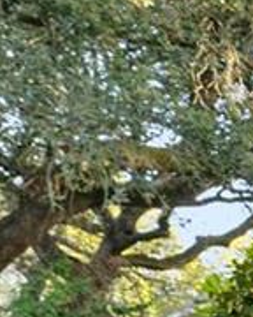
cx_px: 1514
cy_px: 564
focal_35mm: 160
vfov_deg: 11.2
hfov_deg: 5.2
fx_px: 1498
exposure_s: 1/6
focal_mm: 15
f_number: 8
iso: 250
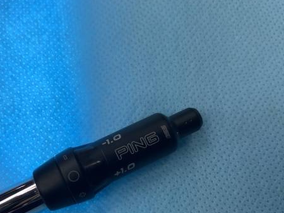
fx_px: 303
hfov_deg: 49.9
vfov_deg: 38.1
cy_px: 146
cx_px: 116
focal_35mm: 37
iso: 40
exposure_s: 1/120
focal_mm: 4.25
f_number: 1.8
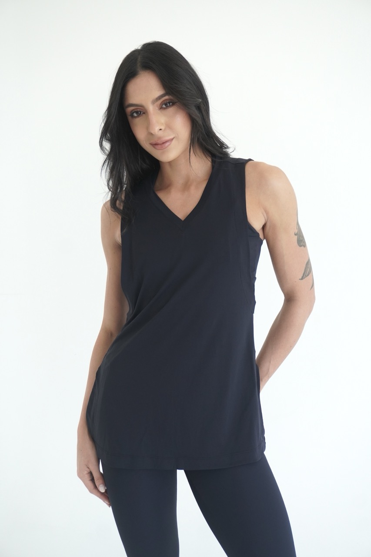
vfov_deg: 36.9
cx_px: 186
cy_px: 278
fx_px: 835
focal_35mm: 54
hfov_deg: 25.1
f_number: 5.6
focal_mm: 36
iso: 640
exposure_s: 1/160
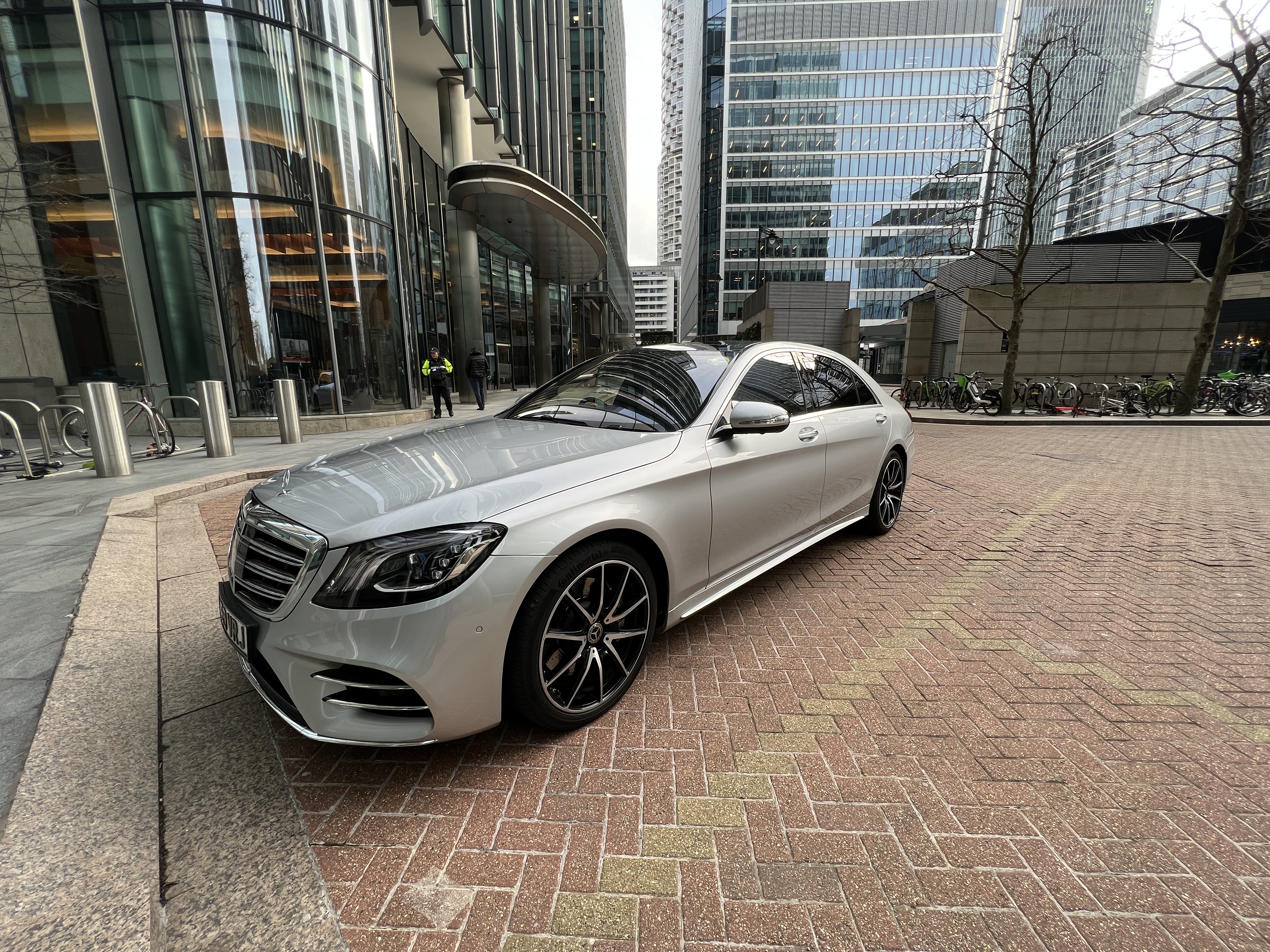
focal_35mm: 13
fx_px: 477
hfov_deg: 106.2
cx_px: 635
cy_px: 476
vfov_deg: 89.9
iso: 32
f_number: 1.8
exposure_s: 1/202
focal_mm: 1.57
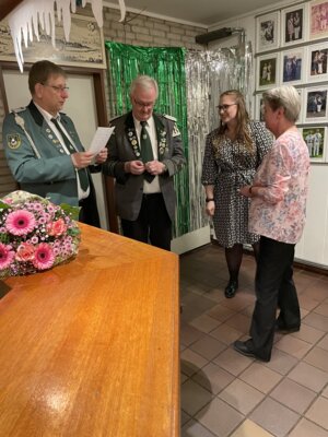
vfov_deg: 67.3
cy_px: 218
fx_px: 328
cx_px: 164
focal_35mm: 26
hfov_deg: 53.1
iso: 500
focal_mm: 4.2
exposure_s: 1/50
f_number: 1.6
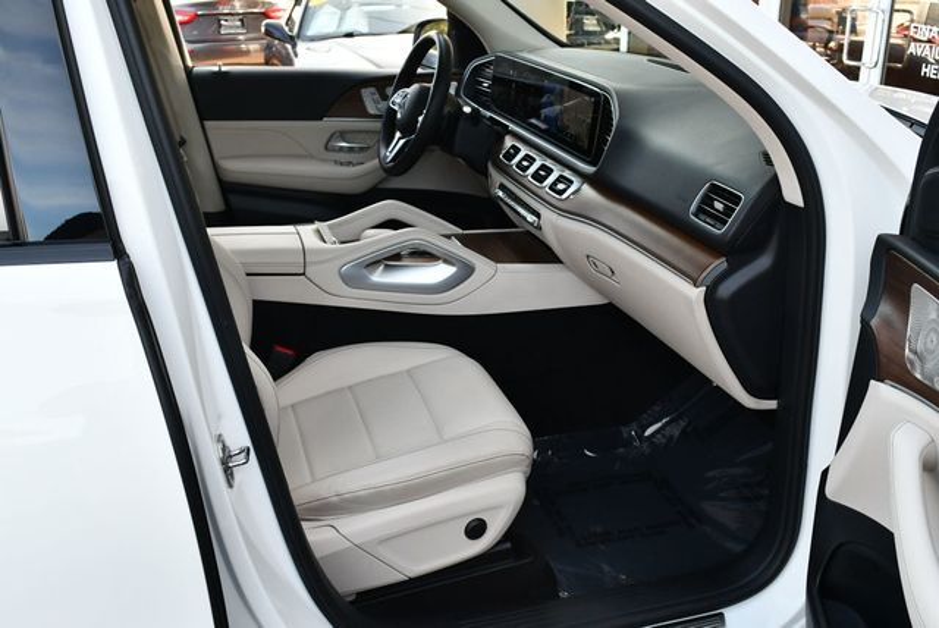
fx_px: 940
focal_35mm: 36
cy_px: 314
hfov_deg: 53.1
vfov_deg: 36.9
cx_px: 470
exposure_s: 1/250
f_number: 5
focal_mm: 18
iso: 400
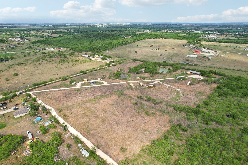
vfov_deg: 57.2
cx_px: 124
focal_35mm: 22
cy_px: 82
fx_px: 152
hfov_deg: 78.6
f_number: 2.8
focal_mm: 8.4
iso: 110
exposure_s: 1/2000
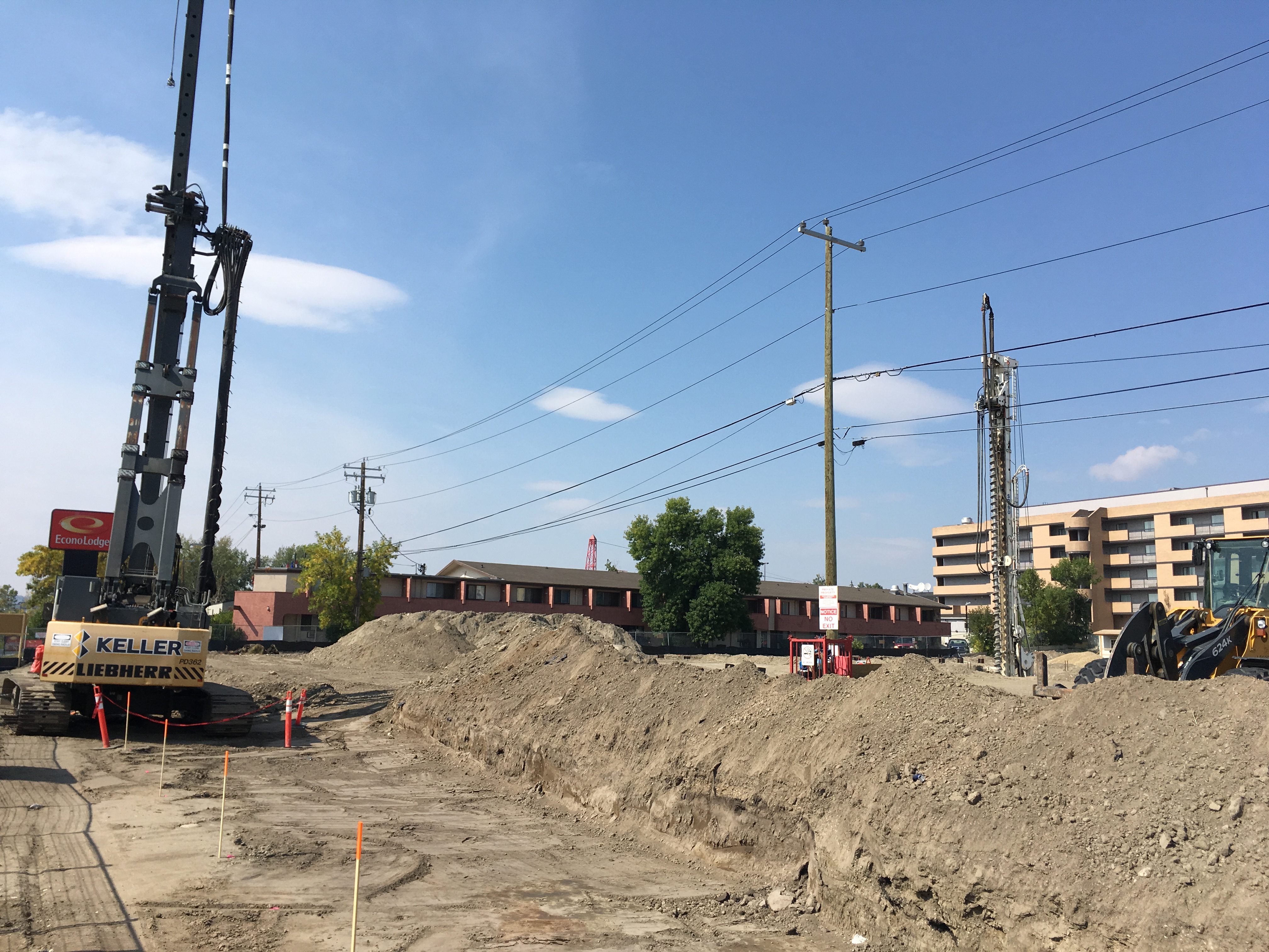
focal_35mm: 29
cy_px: 476
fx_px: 1063
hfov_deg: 61.7
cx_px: 634
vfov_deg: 48.2
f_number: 2.2
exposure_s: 1/2024
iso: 25
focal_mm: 4.15
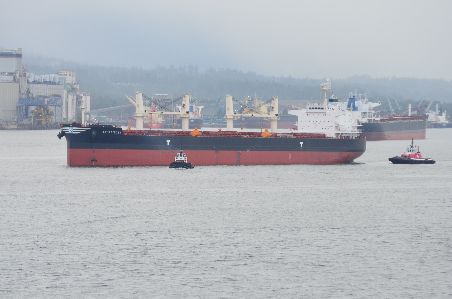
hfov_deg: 9.5
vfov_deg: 6.3
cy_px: 150
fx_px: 2725
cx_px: 226
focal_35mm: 218
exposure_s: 1/60
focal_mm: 145
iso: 280
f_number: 10
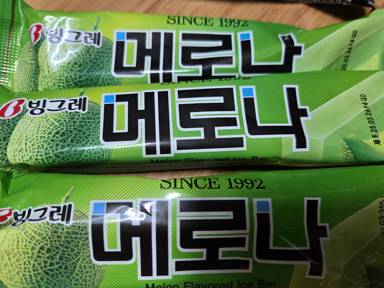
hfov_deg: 69.4
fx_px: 277
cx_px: 193
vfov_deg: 54.9
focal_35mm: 25
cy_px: 142
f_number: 1.8
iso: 400
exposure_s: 1/120
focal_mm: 5.4
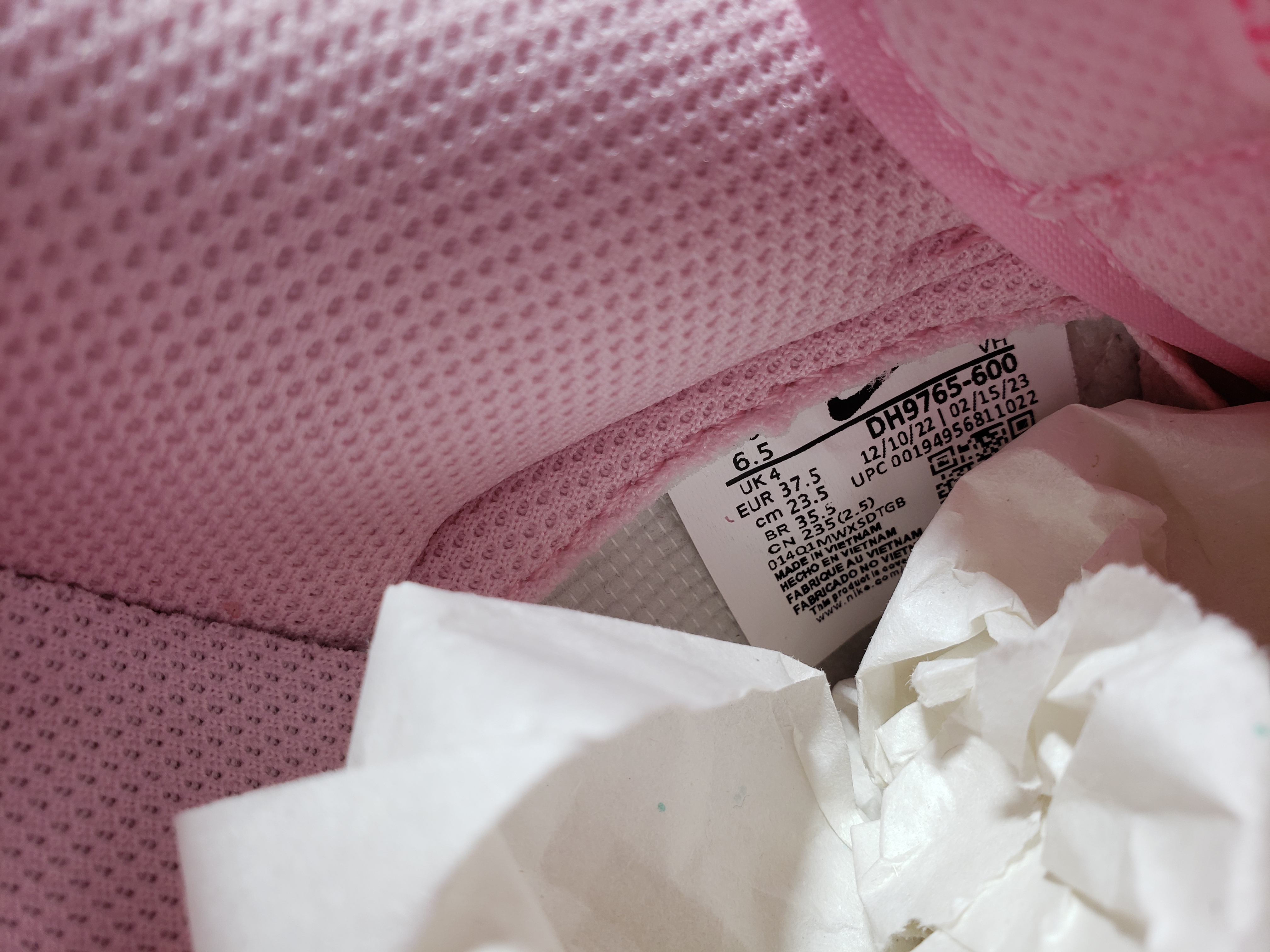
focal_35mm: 26
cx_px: 635
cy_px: 476
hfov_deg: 67.3
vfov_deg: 53.1
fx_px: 954
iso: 64
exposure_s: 1/100
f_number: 2.4
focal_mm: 4.3
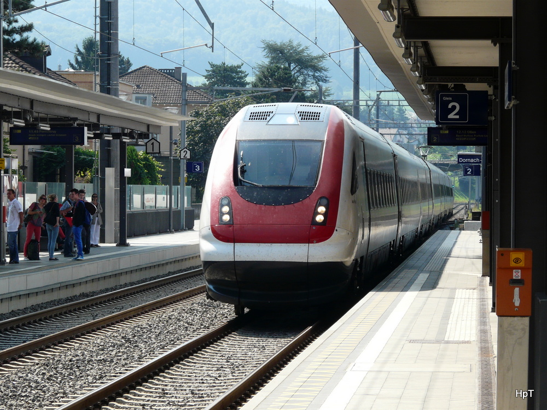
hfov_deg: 11.8
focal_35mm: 168
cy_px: 205
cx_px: 274
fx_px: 2655
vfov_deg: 8.8
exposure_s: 1/250
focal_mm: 27.6
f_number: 5.6
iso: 100
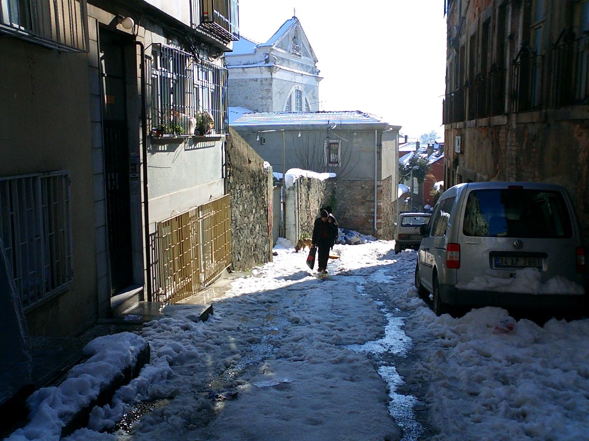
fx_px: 630
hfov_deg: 50.1
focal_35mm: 37
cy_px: 220
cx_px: 294
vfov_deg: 38.7
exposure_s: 1/800
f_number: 3.5
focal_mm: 5.6
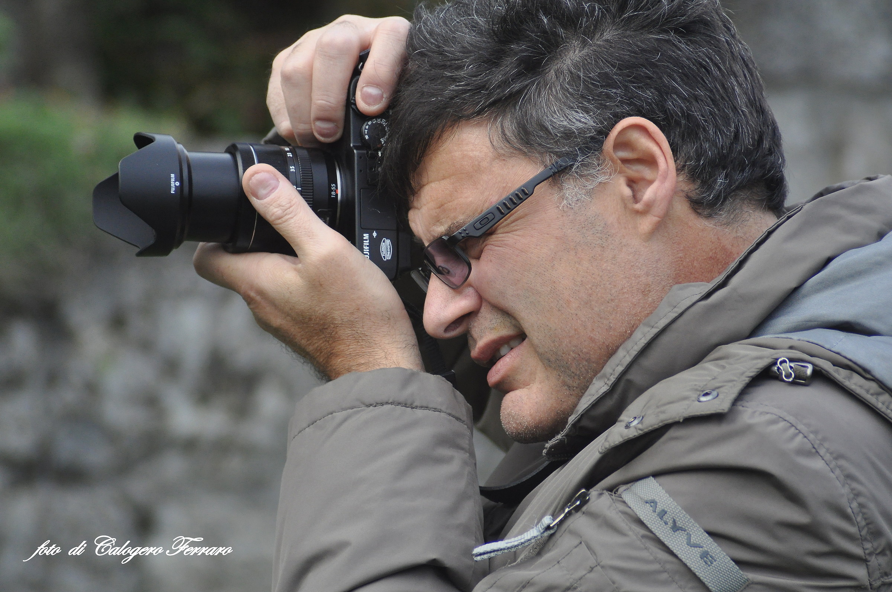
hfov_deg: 6.9
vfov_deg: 4.6
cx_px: 446
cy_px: 296
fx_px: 7424
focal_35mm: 300
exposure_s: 1/500
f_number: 5.6
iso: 1000
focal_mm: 200
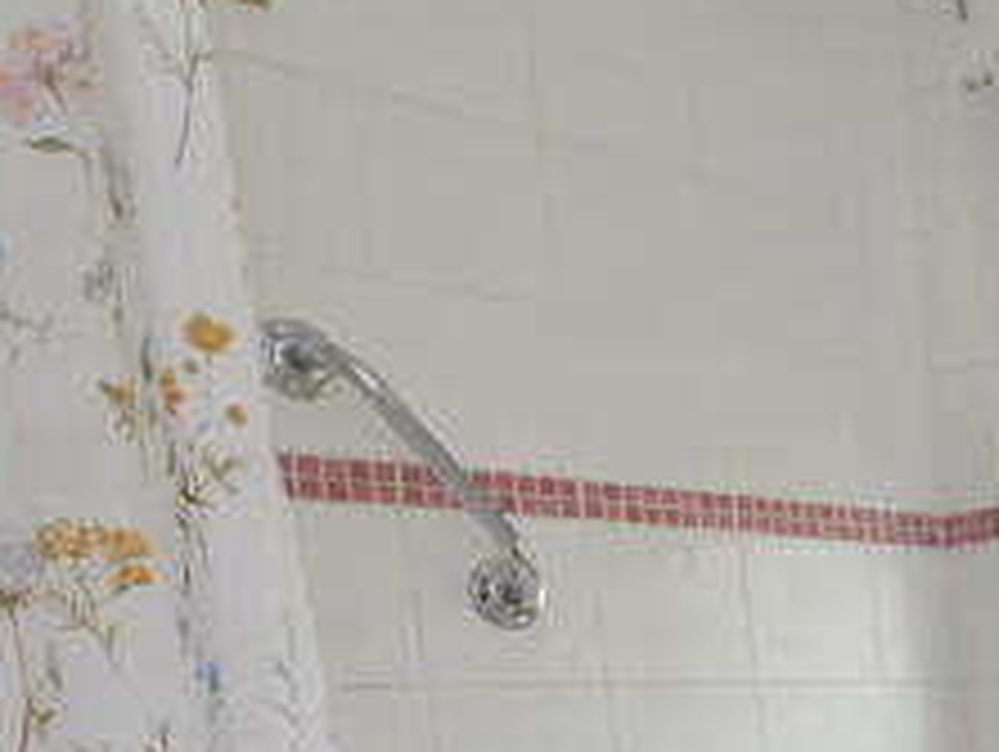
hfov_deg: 28.9
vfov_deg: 25.5
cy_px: 919
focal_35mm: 51
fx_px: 1473
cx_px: 1364
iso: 400
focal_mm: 12
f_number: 7.1
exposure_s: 1/60
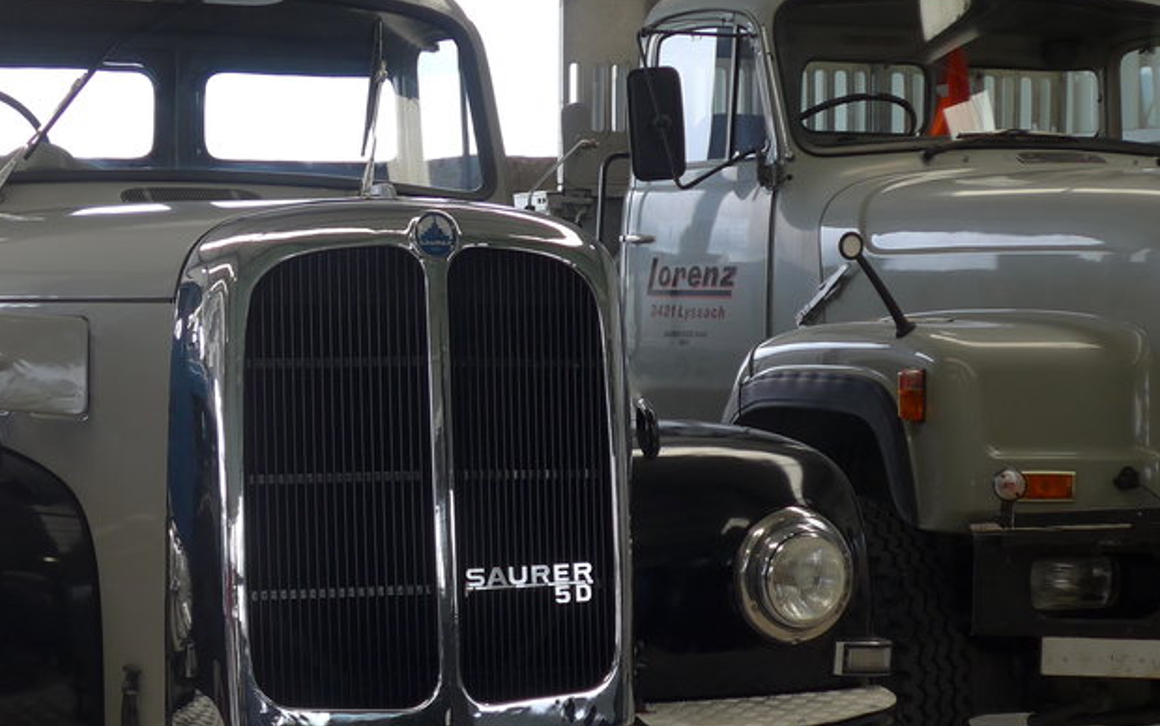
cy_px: 445
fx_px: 2530
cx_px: 342
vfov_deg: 16.3
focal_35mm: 80
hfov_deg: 25.6
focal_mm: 8
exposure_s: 1/100
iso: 80
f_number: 2.5
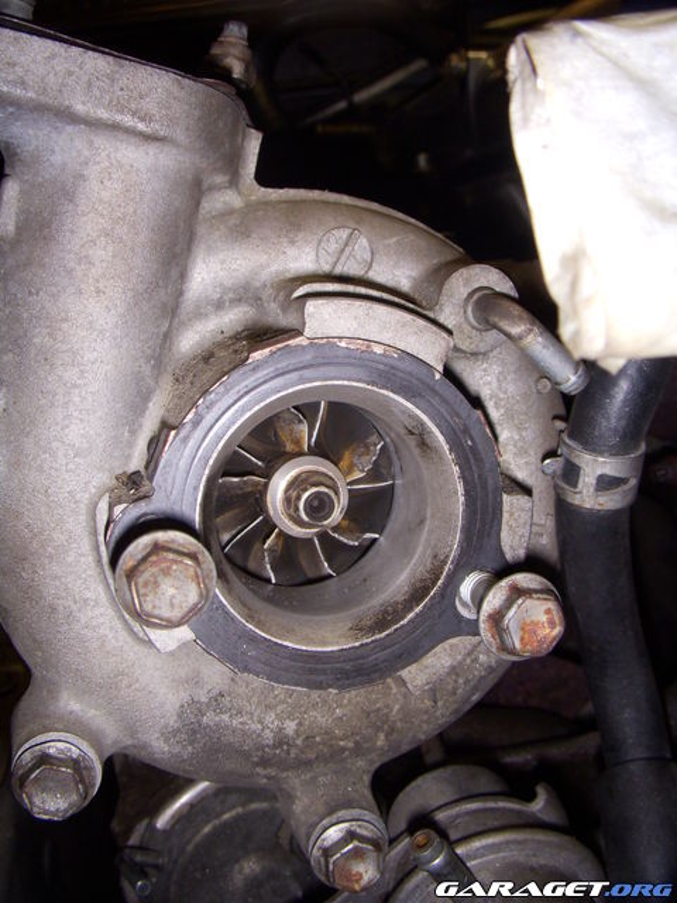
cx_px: 338
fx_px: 991
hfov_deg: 37.7
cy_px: 452
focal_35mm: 38
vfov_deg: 49.0
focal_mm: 6.3
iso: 100
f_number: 3.3
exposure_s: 1/30
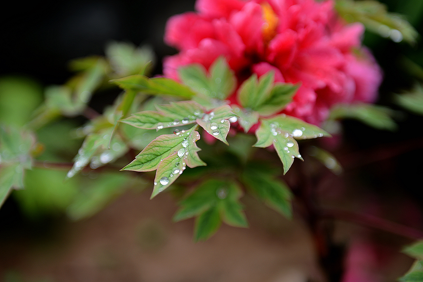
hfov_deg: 28.8
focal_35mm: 70
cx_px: 212
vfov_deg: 19.5
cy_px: 141
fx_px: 823
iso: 160
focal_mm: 70
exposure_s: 1/500
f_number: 2.8
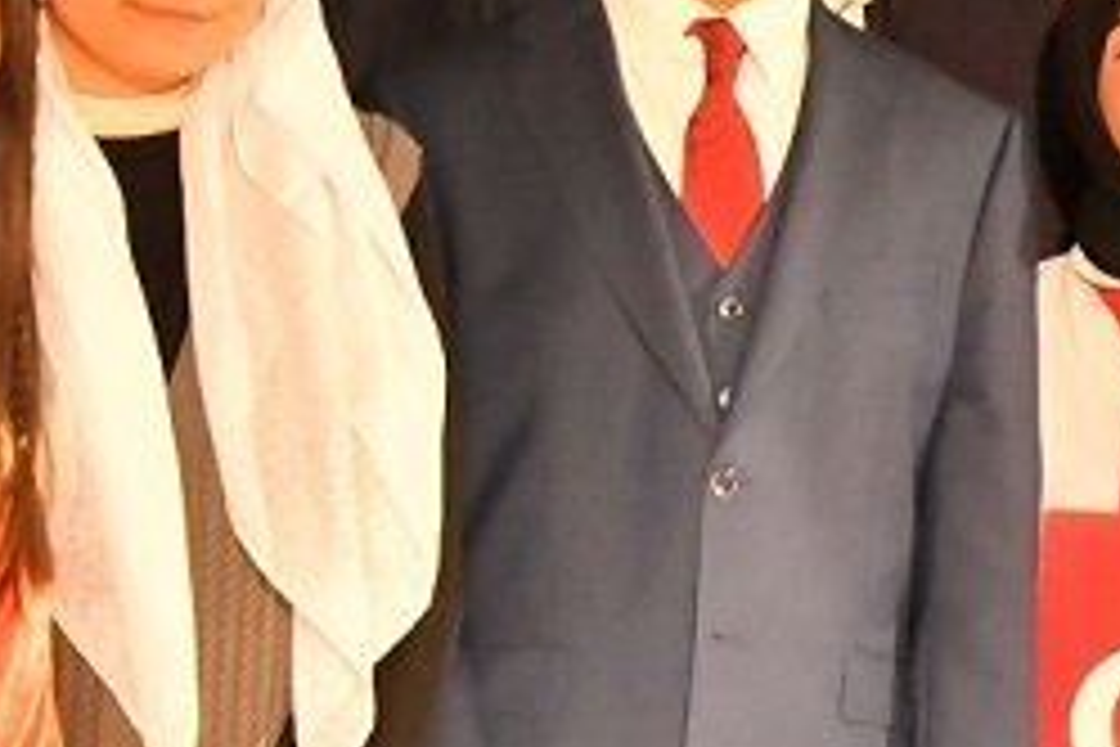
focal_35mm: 240
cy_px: 216
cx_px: 2813
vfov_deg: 5.7
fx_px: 7466
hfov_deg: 7.9
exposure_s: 1/60
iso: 5000
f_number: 11
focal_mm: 46
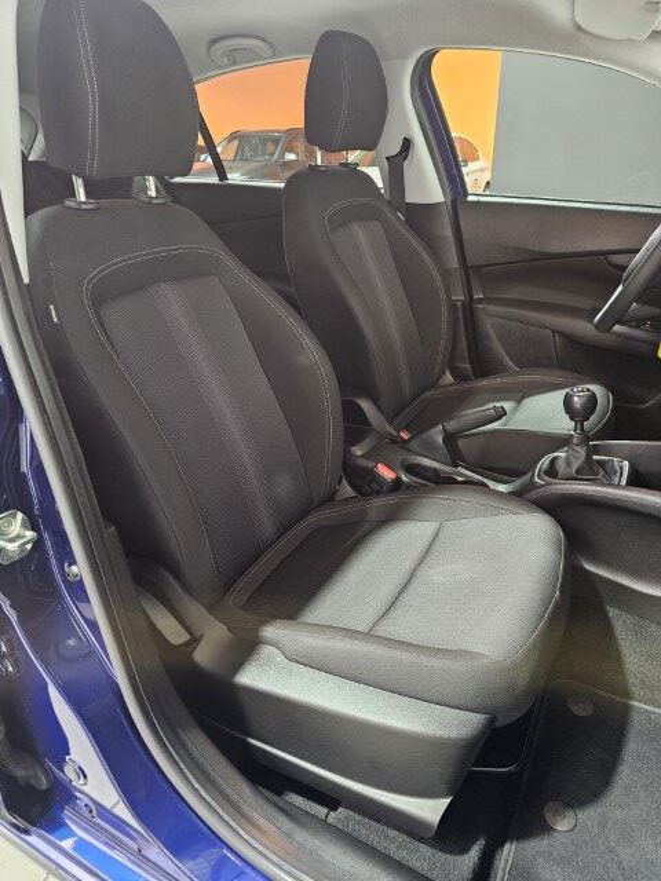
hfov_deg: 58.9
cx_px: 330
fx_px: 586
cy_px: 440
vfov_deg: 73.9
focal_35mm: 23
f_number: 1.7
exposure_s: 1/50
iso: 800
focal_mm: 6.3
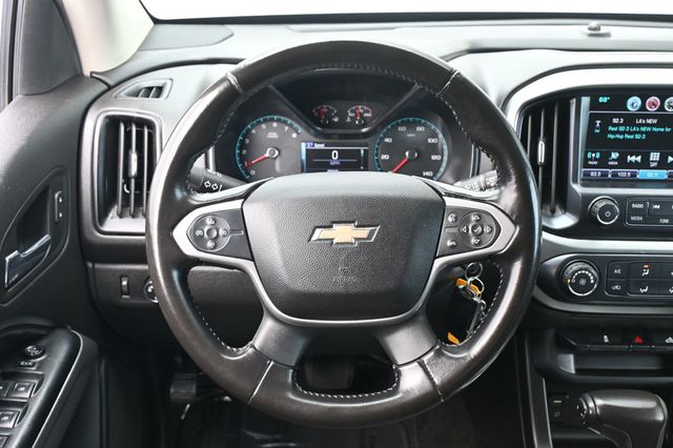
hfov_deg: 48.7
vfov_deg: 33.6
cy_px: 224
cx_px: 336
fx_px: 743
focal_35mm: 40
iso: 800
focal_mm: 26.5
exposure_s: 1/125
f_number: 4.5
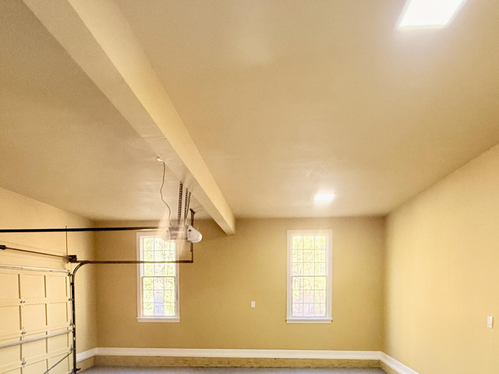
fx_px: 332
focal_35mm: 23
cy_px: 302
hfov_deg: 73.9
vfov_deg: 54.6
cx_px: 250
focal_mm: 2.22
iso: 500
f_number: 2.2
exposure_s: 1/60
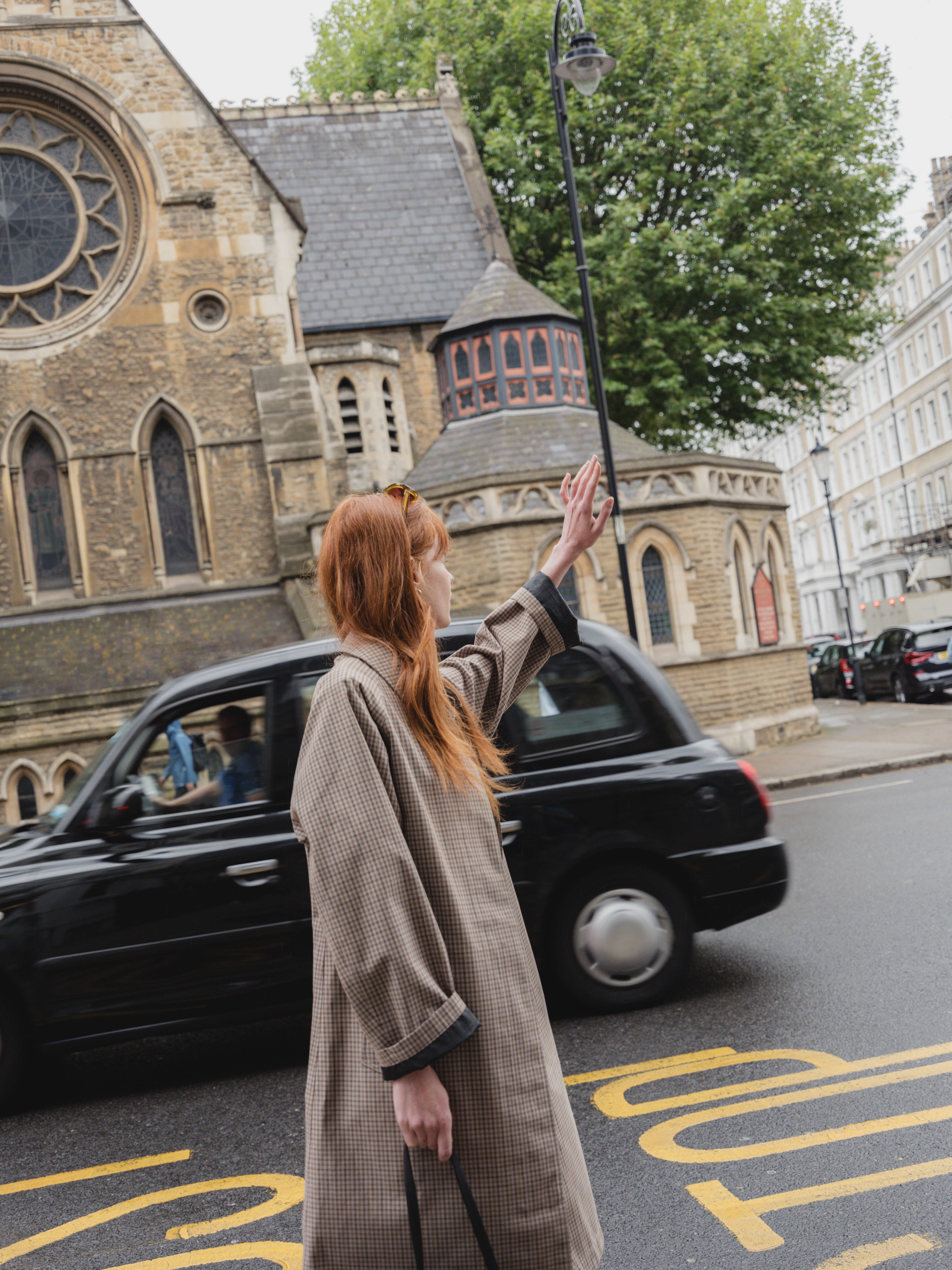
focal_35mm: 41
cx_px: 476
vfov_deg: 45.8
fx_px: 1503
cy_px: 635
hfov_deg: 35.1
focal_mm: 51.8
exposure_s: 1/160
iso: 1250
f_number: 5.2
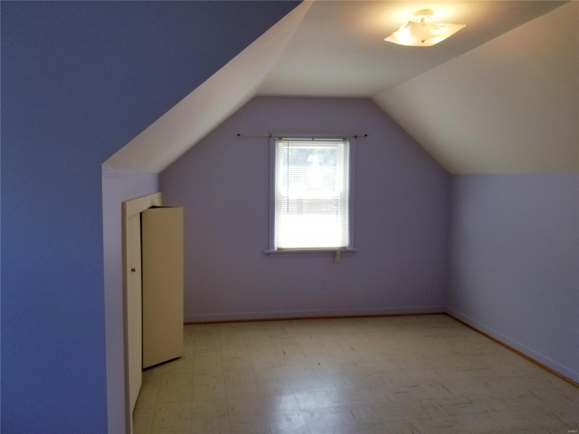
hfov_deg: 67.3
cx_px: 290
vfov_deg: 53.1
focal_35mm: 26
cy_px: 217
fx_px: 435
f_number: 1.7
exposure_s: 1/155
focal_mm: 4.25
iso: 50
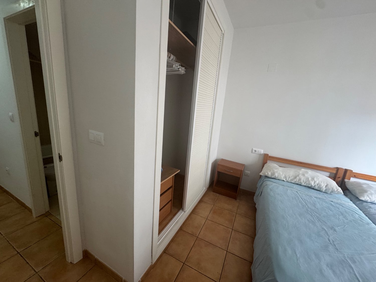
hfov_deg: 102.1
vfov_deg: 85.7
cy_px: 141
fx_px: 152
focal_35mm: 14
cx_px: 188
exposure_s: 1/50
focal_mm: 2.22
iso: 200
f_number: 2.2
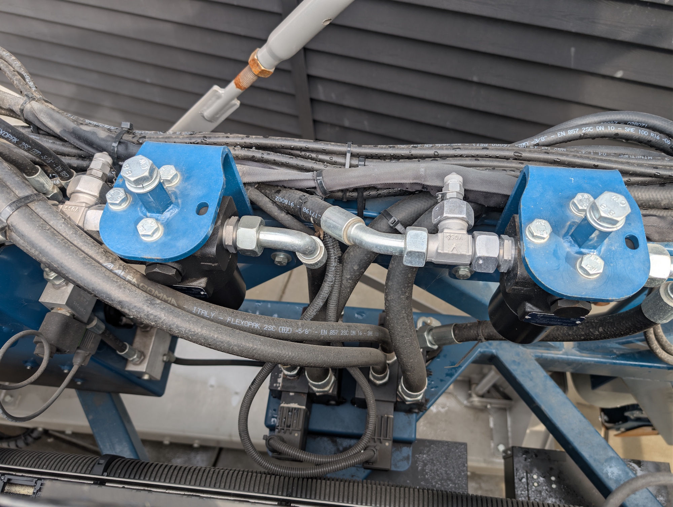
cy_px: 254
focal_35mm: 24
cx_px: 336
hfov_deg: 71.5
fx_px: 467
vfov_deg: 56.9
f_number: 1.68
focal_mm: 6.9
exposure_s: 1/191
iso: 20
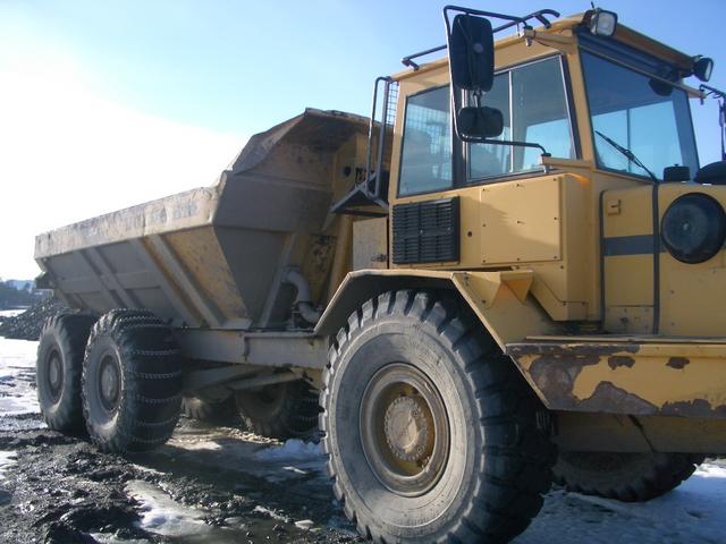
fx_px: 734
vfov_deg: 40.7
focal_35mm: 35
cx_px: 363
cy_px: 272
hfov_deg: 52.6
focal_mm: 5.8
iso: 50
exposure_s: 1/250
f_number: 4.3
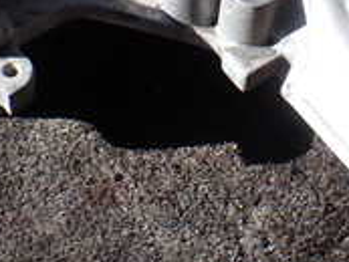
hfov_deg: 18.8
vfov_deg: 13.9
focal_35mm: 104
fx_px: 1049
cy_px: -34
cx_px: 250
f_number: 3.2
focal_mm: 5.4
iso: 100
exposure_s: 1/500
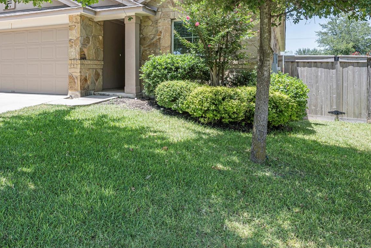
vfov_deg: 40.3
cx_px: 95
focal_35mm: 32
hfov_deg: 56.0
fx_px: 330
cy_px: 73
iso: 250
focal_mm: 18
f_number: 11
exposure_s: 1/160
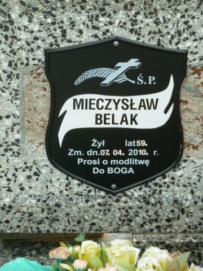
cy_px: 136
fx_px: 1321
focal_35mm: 169
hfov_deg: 8.8
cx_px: 102
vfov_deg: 11.7
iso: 320
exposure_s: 1/320
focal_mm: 27.8
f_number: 4.5
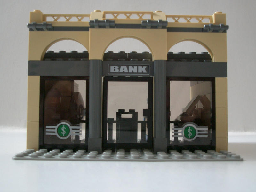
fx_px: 362
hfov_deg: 38.9
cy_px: 96
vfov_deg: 29.7
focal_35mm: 49
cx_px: 128
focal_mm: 8.2
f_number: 3.1
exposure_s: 1/30
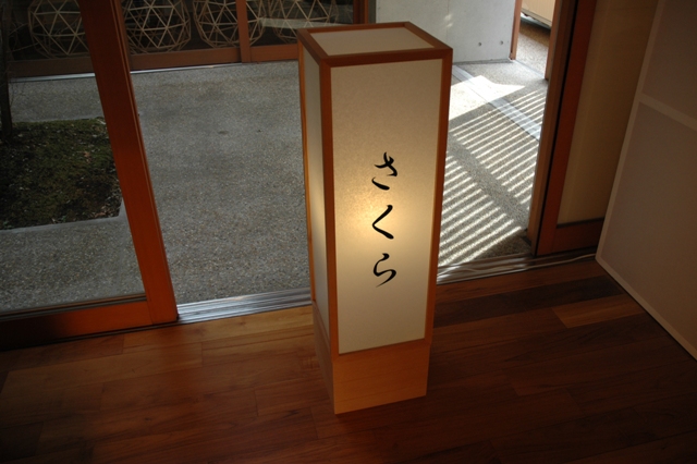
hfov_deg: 67.4
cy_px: 232
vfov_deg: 47.9
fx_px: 522
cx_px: 348
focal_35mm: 27
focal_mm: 18
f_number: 3.5
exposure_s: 1/125
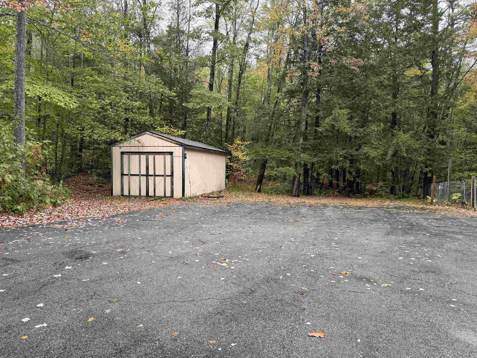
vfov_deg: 56.8
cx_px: 238
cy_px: 179
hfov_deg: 71.6
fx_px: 331
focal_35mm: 24
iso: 64
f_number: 1.78
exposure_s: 1/121
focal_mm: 6.76
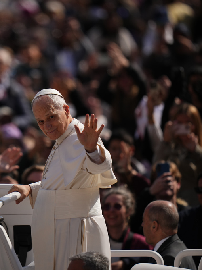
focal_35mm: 579
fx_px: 4505
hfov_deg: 2.6
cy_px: 135
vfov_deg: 3.4
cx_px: 33
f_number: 2.8
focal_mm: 400
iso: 500
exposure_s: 1/16000
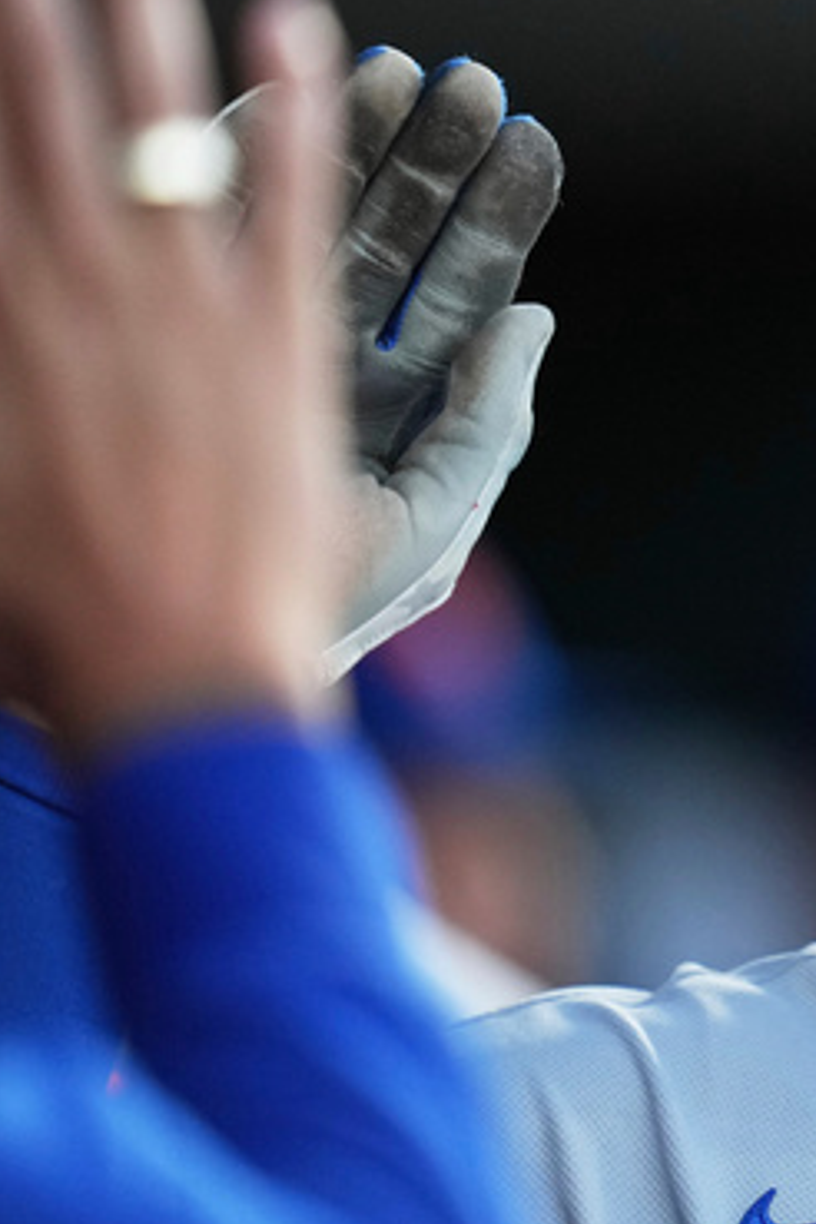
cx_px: 1300
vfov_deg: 1.9
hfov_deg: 1.2
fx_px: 37737
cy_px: 576
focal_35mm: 1110
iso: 2000
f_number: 2.8
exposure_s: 1/1250
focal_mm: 400
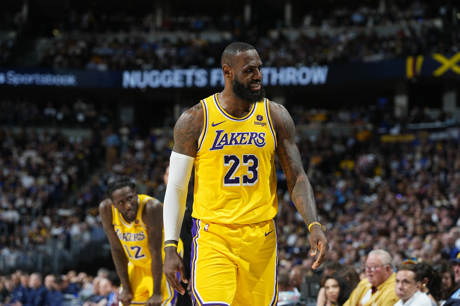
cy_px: 153
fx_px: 1444
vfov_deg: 12.1
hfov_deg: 18.1
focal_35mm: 113
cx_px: 230
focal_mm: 113
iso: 400
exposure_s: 1/1250
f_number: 3.5
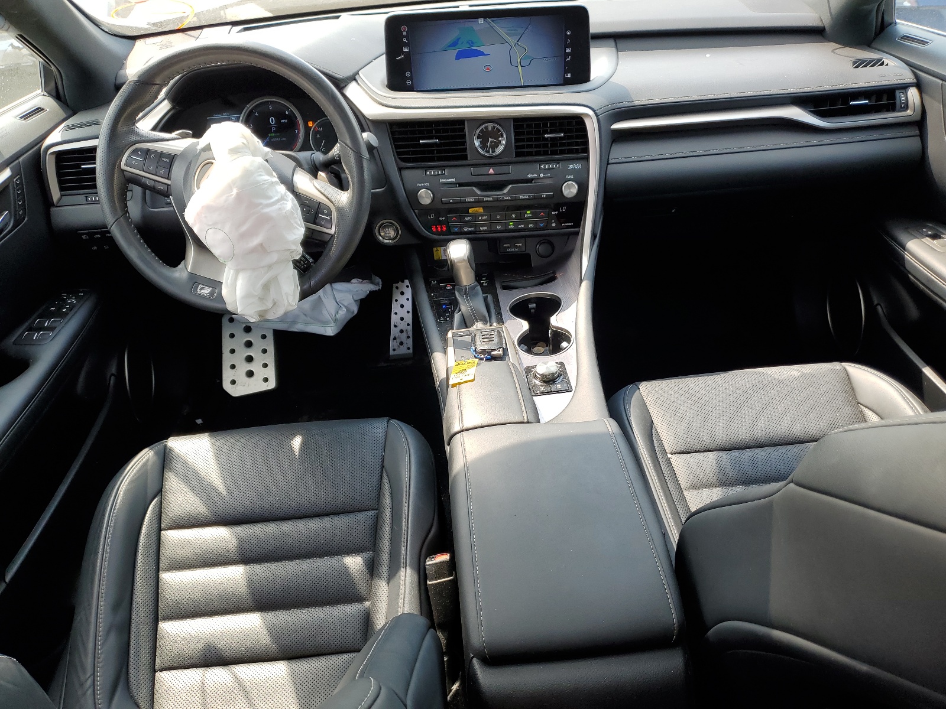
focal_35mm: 26
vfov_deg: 53.1
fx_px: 711
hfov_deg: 67.3
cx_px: 473
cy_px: 354
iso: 50
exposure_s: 1/303
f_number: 1.5
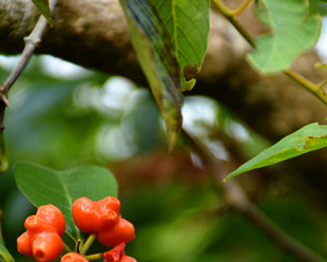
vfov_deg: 3.0
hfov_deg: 3.8
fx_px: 4926
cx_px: 215
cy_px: 278
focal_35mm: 509
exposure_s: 1/80
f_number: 5.6
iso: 200
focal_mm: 140
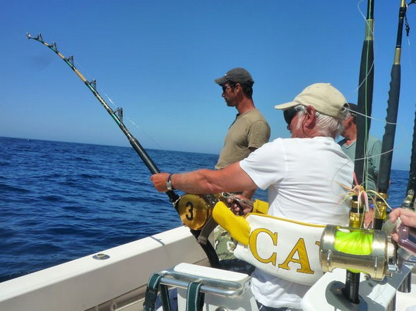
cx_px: 208
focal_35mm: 33
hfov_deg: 55.4
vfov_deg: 42.9
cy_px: 156
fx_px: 396
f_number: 6.3
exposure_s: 1/640
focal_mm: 5.8
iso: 160
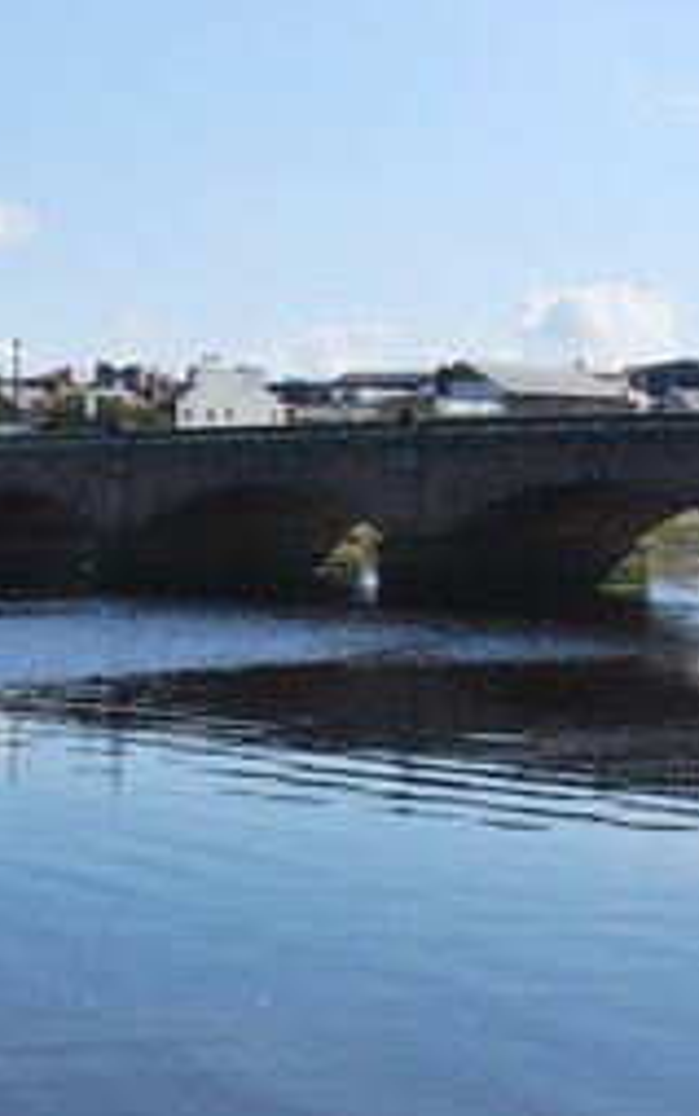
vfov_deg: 26.1
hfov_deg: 15.9
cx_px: -141
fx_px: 2405
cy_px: 554
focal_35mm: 79
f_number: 9
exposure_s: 1/320
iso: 200
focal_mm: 34
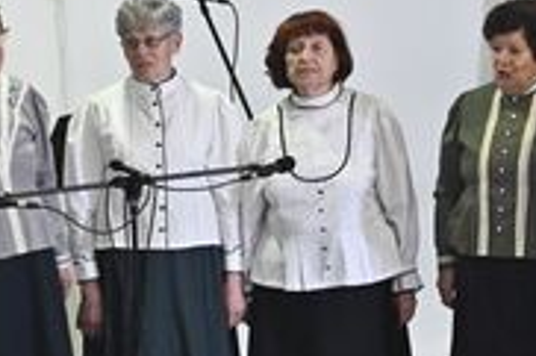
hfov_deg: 6.2
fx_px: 4968
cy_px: 300
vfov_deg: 4.1
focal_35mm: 334
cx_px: 236
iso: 6400
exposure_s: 1/500
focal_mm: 135
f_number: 5
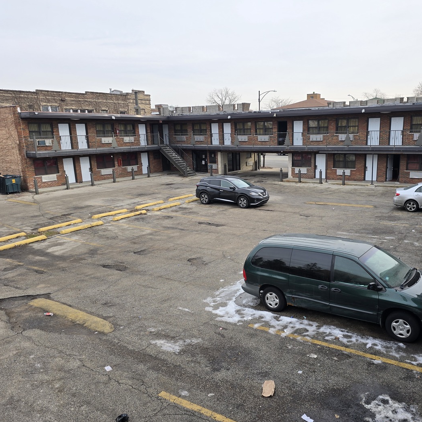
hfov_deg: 56.6
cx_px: 263
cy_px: 211
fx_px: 386
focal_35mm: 28
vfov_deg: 57.3
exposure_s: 1/289
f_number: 1.7
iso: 12
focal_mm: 6.3
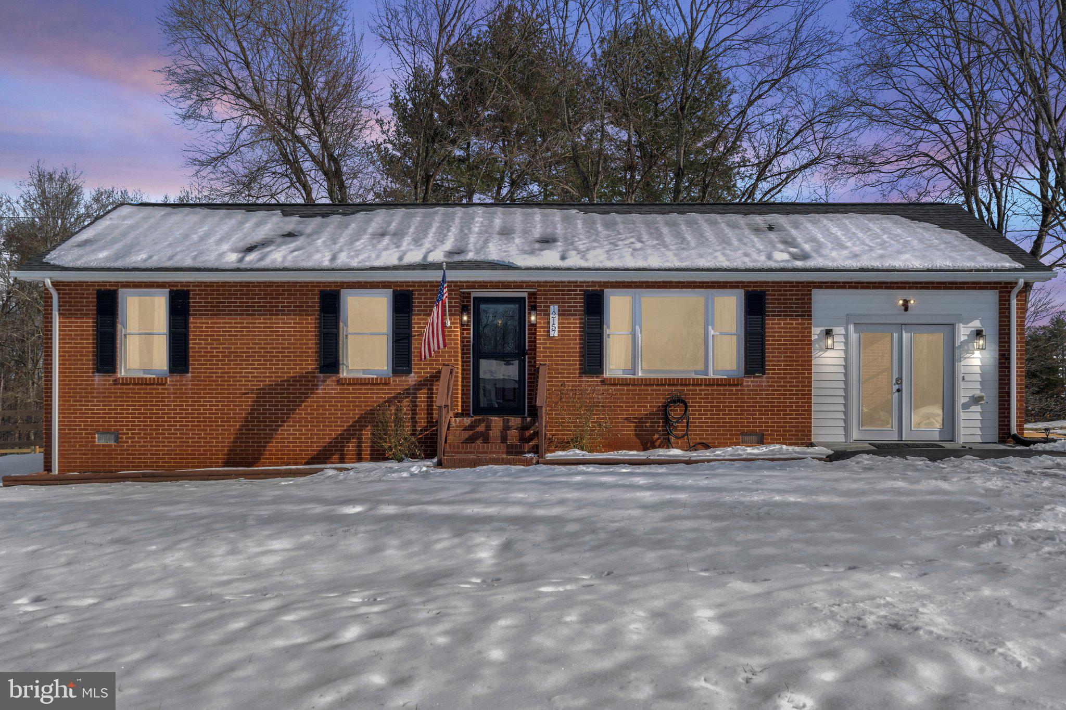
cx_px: 533
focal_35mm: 35
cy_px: 355
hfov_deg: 54.4
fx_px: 1036
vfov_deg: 37.8
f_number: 13
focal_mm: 35
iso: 200
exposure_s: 1/400
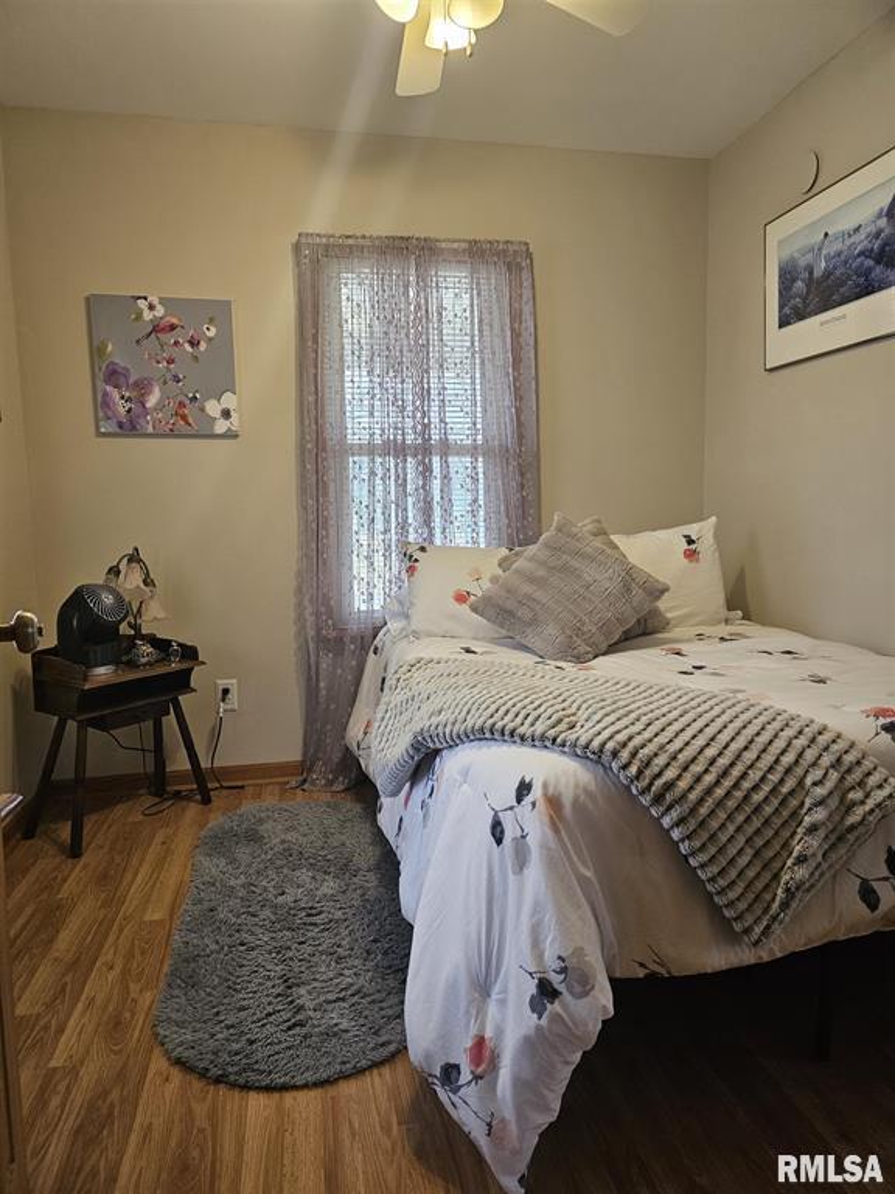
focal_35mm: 23
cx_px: 448
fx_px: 793
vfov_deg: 73.9
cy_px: 597
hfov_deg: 58.9
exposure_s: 1/120
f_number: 1.7
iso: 200
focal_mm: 6.3
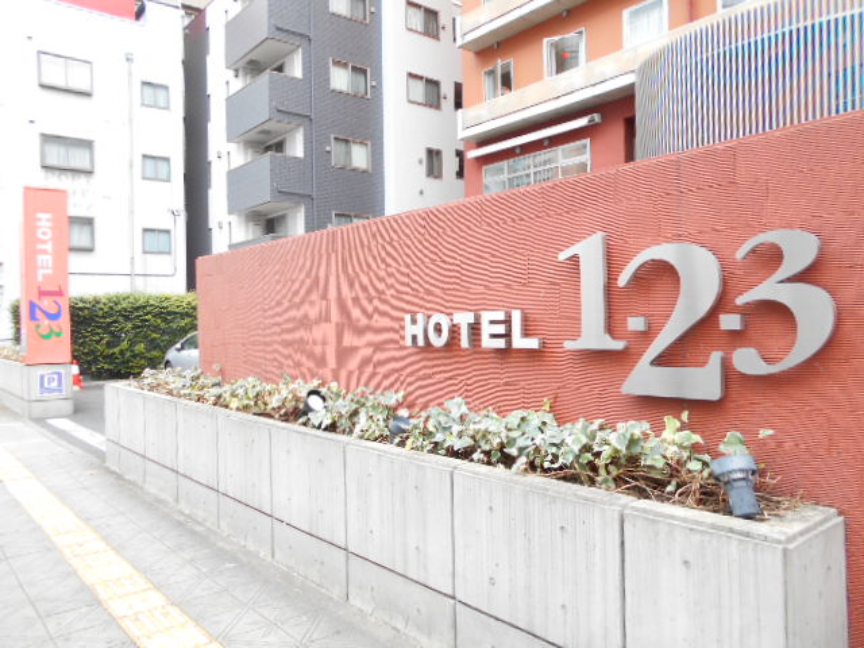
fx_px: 649
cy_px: 324
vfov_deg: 53.1
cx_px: 432
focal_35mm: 26
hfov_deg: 67.3
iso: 80
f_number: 3.2
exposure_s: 1/40
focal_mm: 4.6
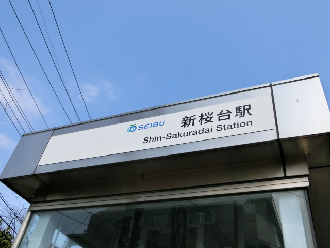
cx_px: 165
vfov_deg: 41.8
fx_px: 324
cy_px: 124
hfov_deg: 54.0
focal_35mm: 34
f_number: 7.8
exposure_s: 1/250
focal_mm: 6
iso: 80
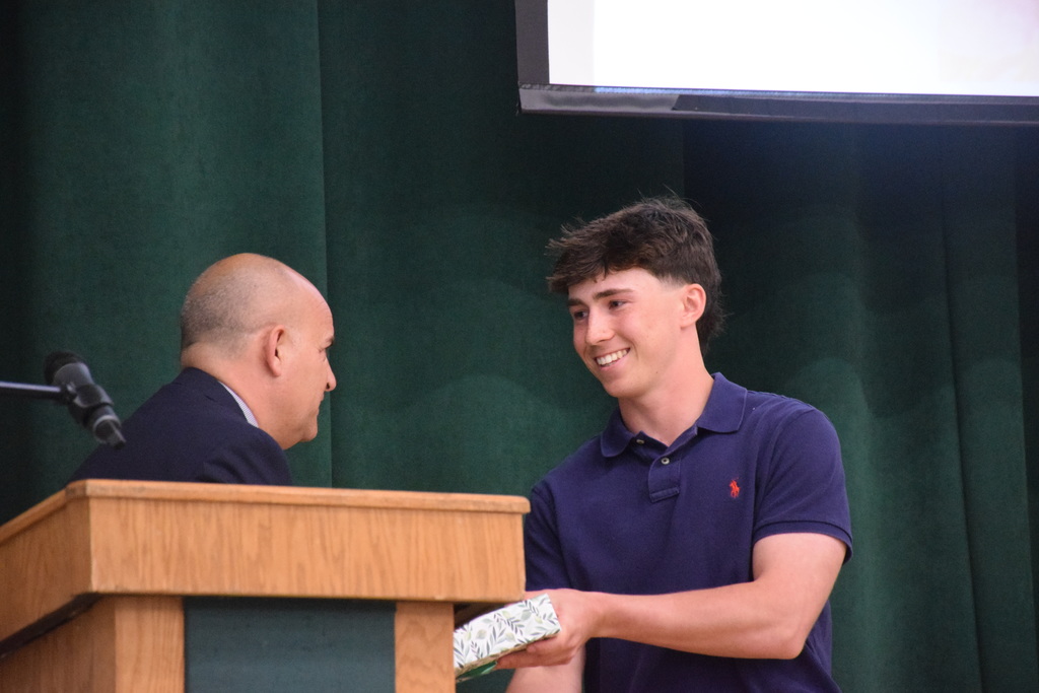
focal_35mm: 210
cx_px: 520
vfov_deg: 6.5
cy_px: 346
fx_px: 6061
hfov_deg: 9.8
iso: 6400
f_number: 5.6
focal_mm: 140
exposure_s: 1/100
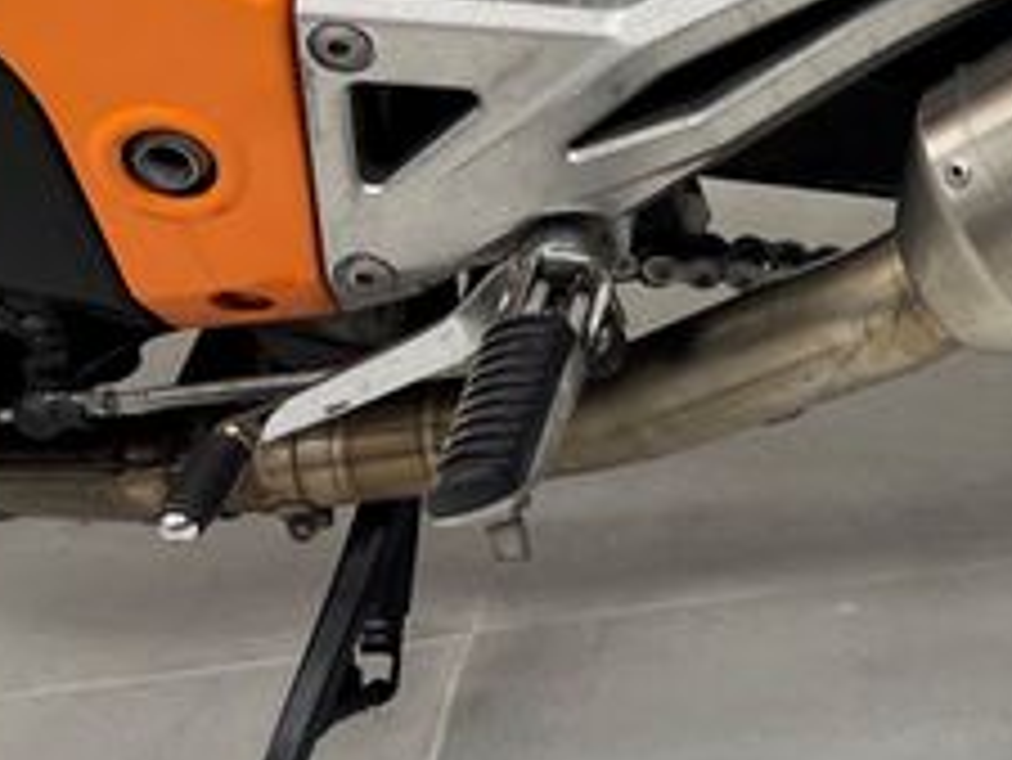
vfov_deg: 19.4
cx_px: 1300
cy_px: 22
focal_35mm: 74
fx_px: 2165
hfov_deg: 23.4
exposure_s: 1/100
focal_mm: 5.1
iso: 100
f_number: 1.6
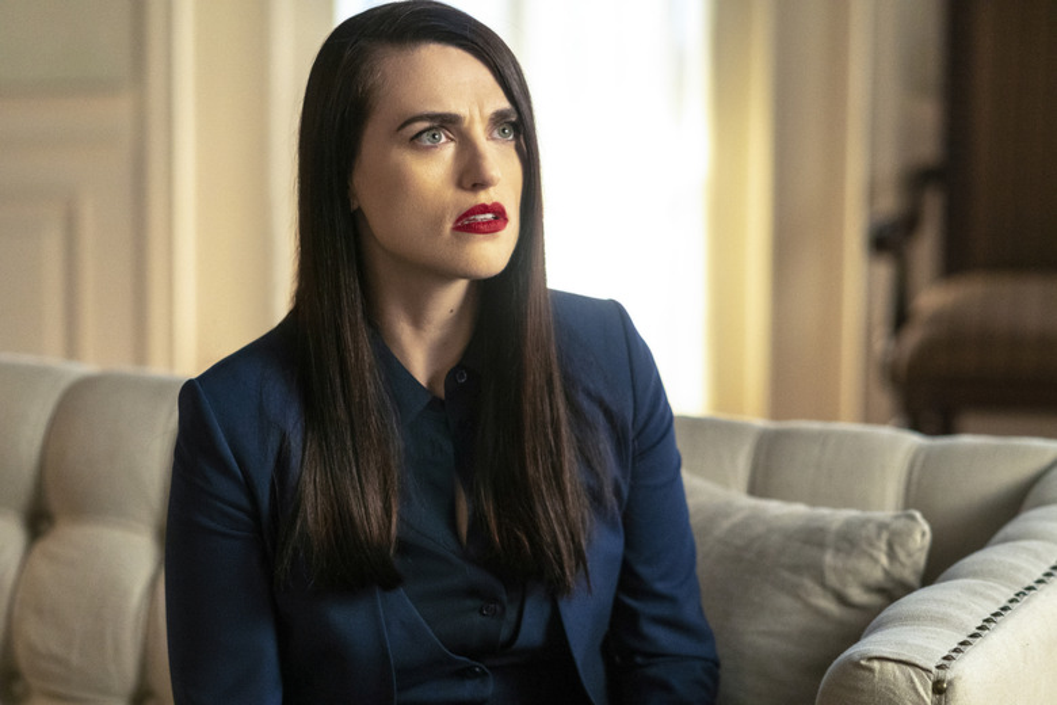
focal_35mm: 128
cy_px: 352
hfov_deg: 16.1
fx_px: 3743
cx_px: 528
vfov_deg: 10.8
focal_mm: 85
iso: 2000
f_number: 2.2
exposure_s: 1/160
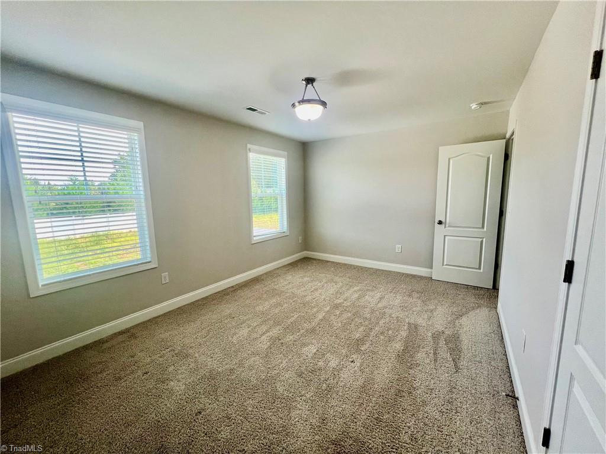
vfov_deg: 89.9
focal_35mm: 13
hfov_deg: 106.2
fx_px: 228
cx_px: 303
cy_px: 227
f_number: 1.8
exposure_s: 1/99
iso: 80
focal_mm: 1.57
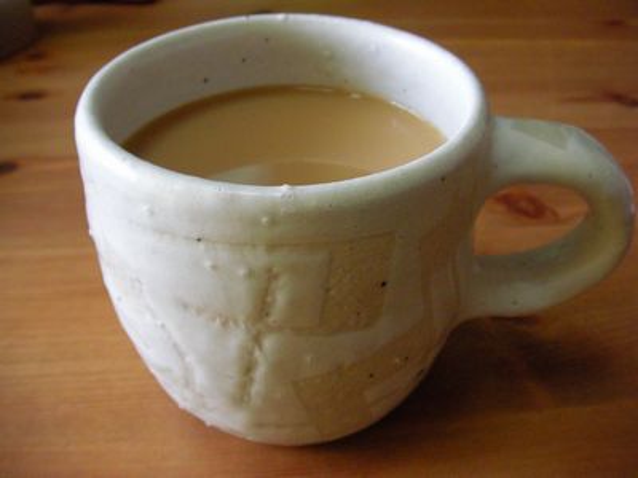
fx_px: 756
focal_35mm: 41
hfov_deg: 45.8
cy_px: 239
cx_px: 319
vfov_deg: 35.1
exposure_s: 1/140
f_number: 3.5
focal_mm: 6.3
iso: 400
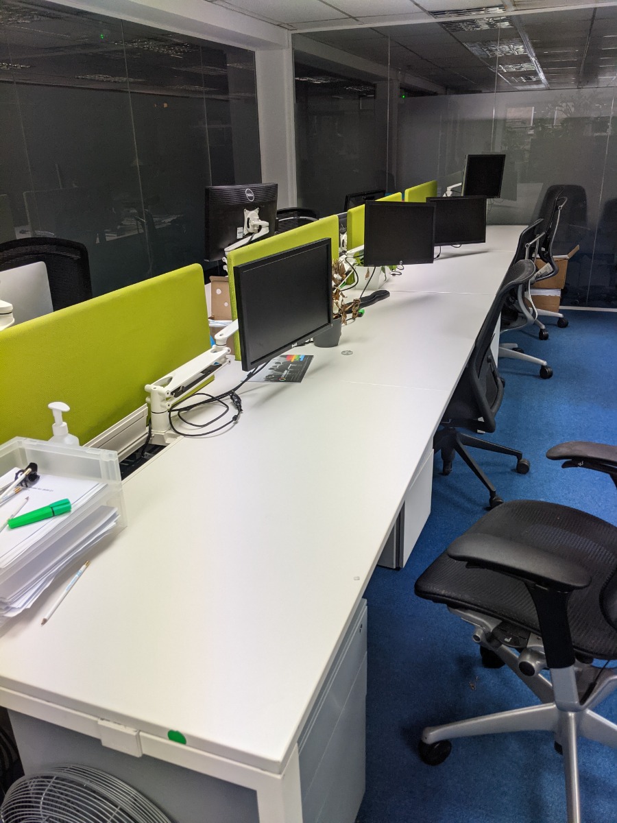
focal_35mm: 27
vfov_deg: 65.3
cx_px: 308
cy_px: 412
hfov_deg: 51.4
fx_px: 642
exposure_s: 1/120
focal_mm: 4.44
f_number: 1.8
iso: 101
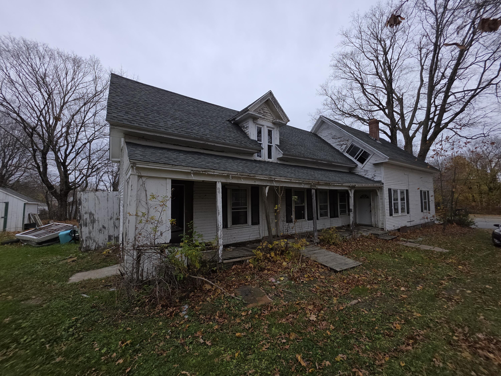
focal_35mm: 13
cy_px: 188
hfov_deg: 106.2
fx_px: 188
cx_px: 250
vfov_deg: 89.9
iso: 20
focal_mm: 2.2
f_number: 1.9
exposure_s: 1/483
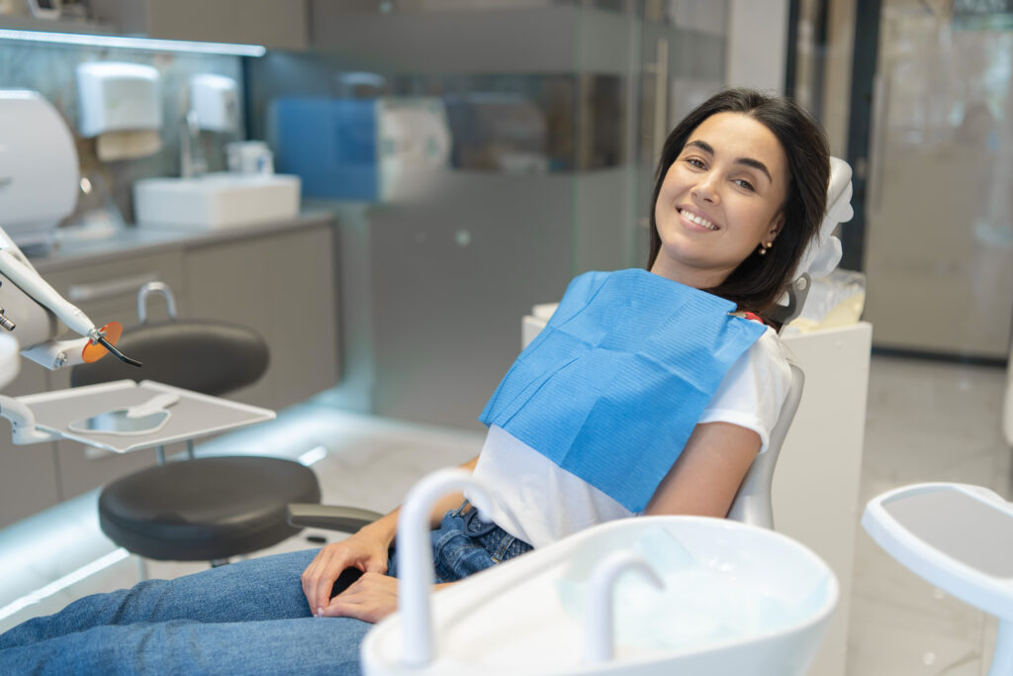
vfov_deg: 37.9
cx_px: 506
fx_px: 985
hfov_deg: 54.4
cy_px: 338
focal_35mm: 35
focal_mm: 35
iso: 100
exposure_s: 1/200
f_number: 1.6
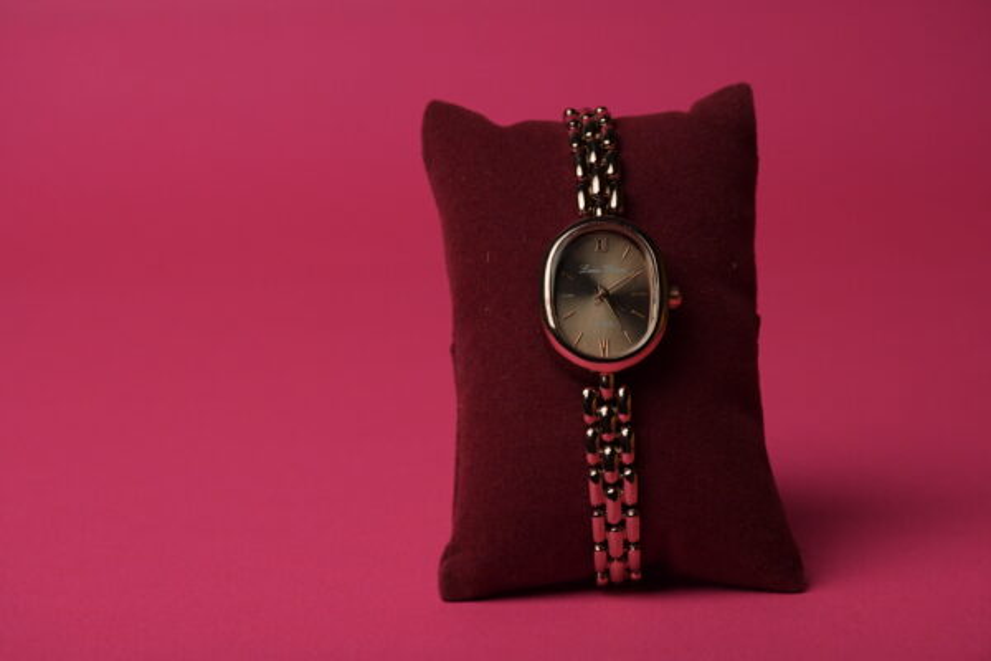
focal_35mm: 150
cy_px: 330
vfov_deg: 9.1
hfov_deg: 13.7
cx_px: 496
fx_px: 4129
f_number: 11
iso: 2500
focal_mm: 100
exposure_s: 1/500
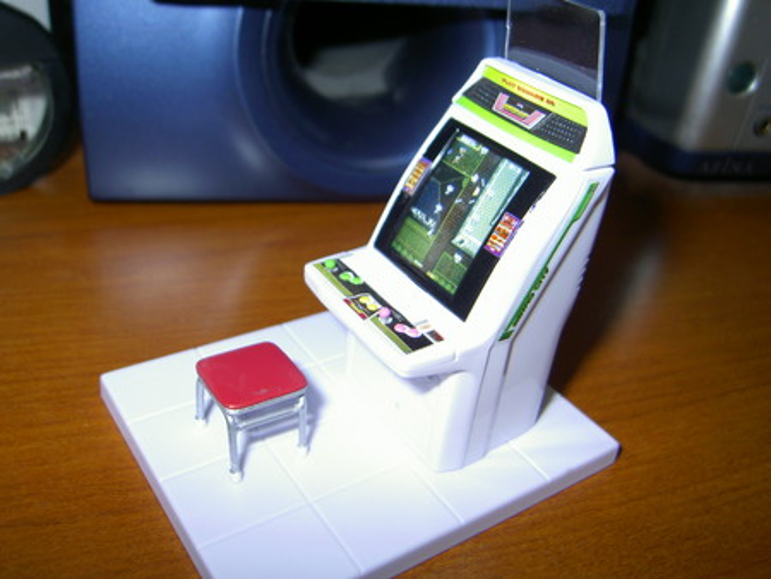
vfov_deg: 41.8
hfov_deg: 53.9
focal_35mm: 34
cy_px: 290
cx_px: 386
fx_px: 758
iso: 50
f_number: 2.8
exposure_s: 1/60
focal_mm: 5.6
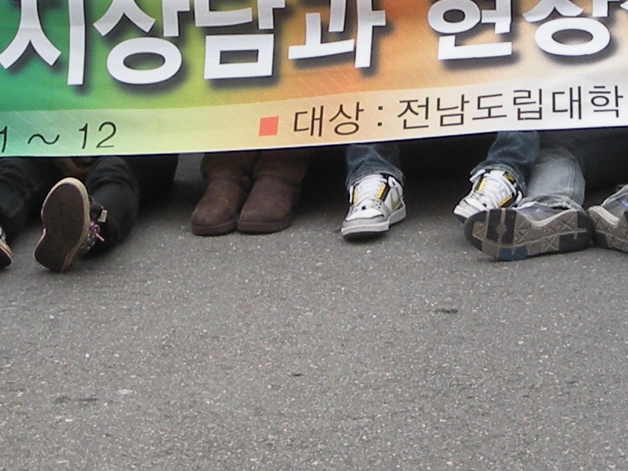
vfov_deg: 7.8
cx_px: 548
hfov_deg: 10.6
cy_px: -345
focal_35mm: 186
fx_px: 3374
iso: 64
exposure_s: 1/97.5
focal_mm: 7.4
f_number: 4
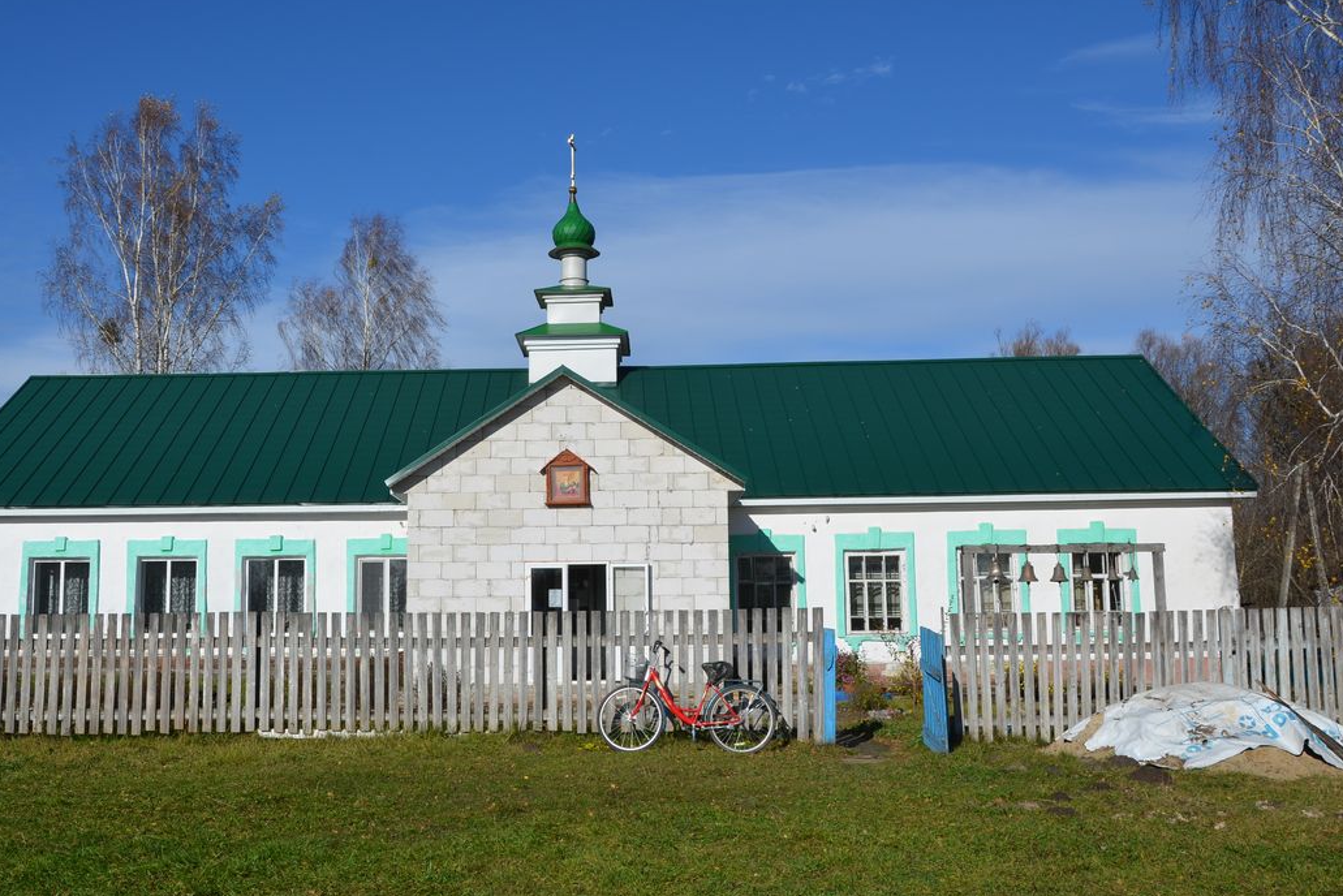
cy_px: 440
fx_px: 1365
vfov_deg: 36.3
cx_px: 587
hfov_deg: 52.3
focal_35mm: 37
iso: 100
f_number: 10
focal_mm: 21
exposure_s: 1/400
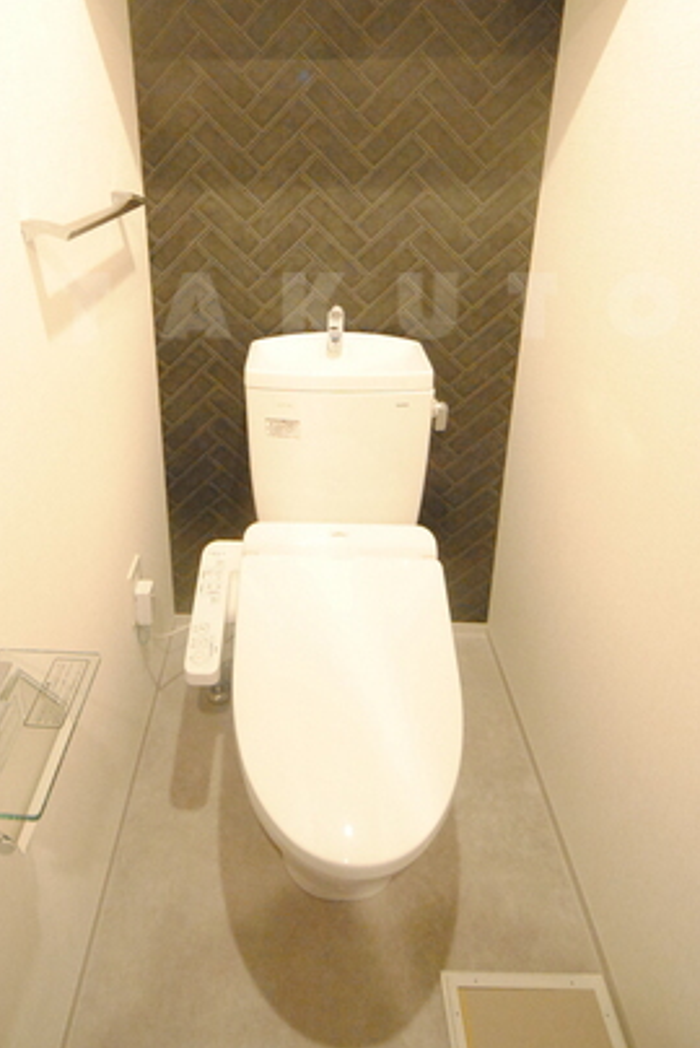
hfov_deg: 64.2
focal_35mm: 19
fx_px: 553
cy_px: 309
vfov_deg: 82.3
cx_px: 290
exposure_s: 1/30
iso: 1600
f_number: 4.5
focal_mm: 8
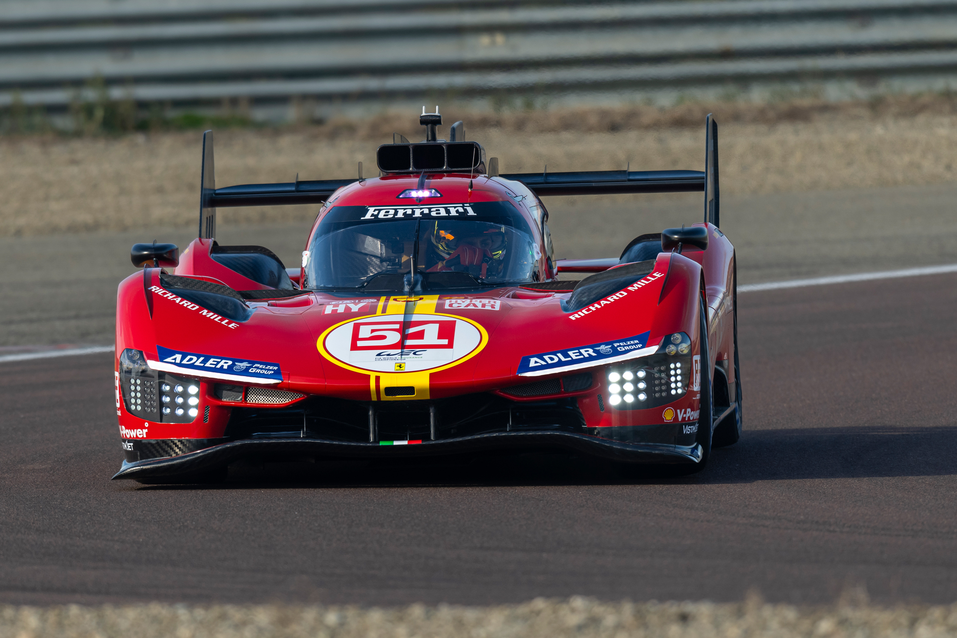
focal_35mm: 500
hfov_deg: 4.1
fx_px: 13292
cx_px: 478
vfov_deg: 2.8
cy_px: 319
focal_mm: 500
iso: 220
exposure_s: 1/1250
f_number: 4
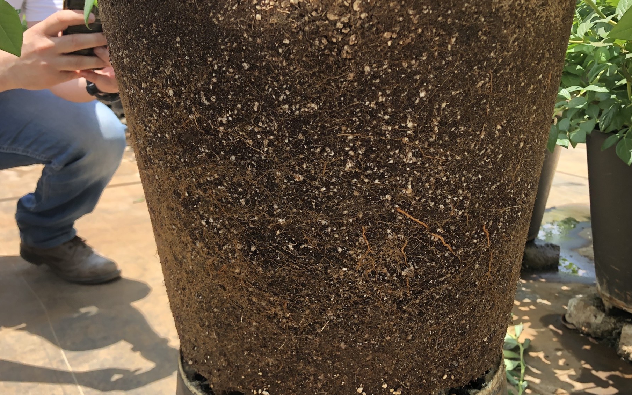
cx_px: 337
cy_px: 202
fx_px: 723
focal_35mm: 42
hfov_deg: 47.2
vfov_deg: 30.5
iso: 20
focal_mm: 3.99
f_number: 1.8
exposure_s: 1/308
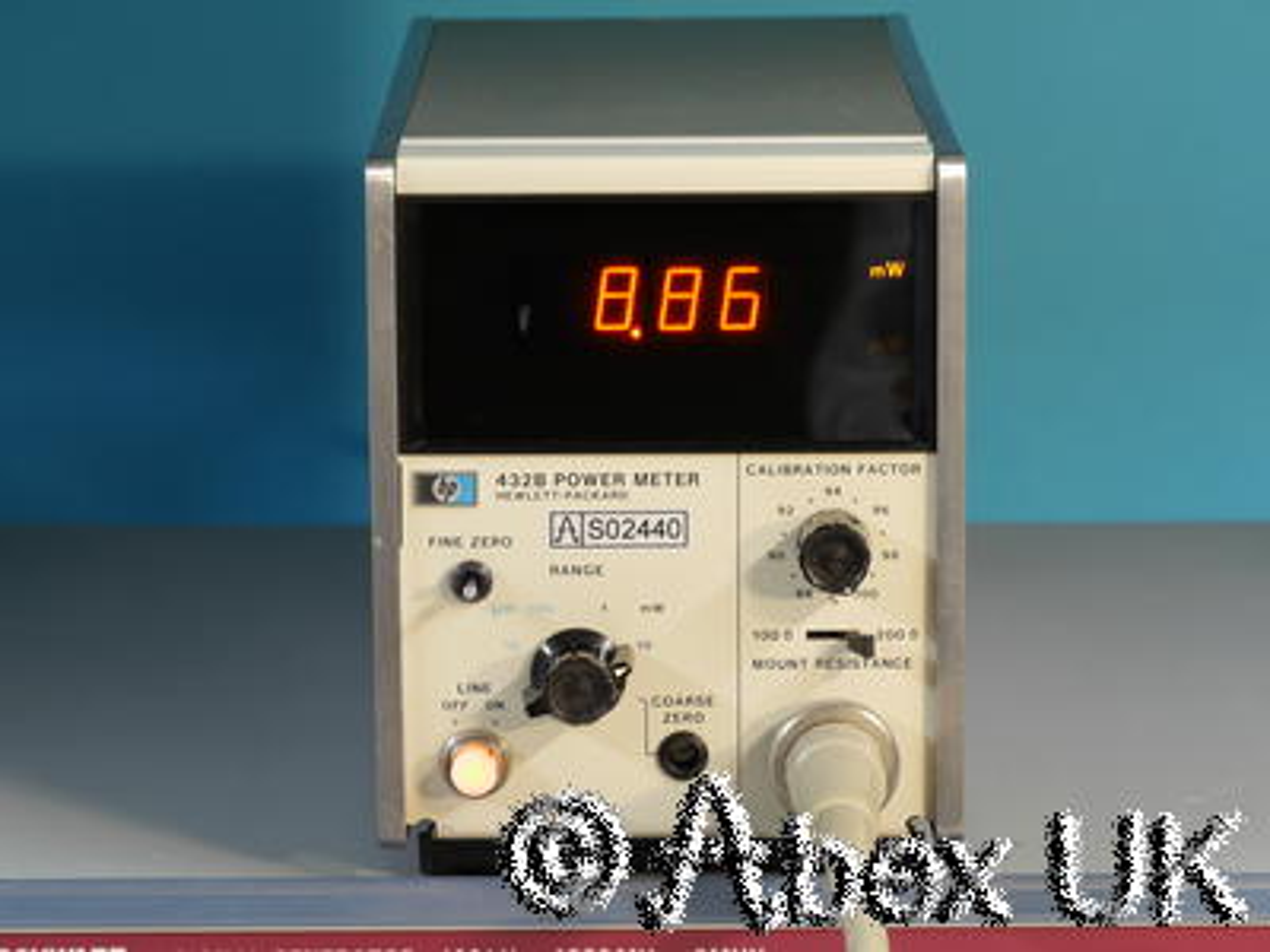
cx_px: 635
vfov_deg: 9.6
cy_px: 476
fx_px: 5650
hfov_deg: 12.8
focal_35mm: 154
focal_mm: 77
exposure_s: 1/2
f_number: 8
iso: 200
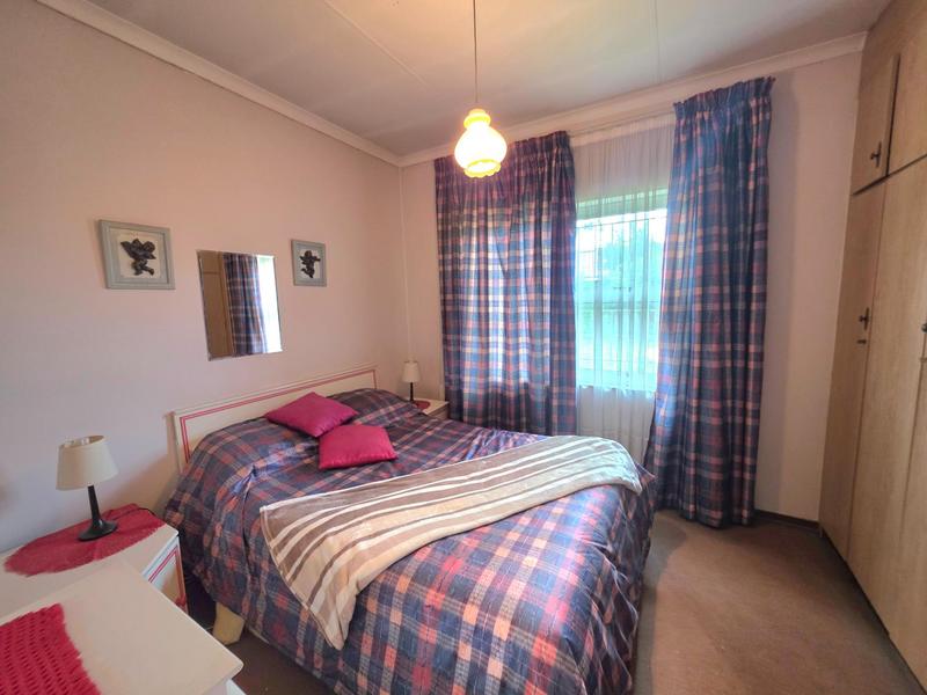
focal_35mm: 13
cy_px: 348
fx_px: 348
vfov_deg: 89.9
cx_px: 464
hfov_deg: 106.2
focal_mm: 2.2
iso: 400
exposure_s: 1/50.3
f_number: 1.9
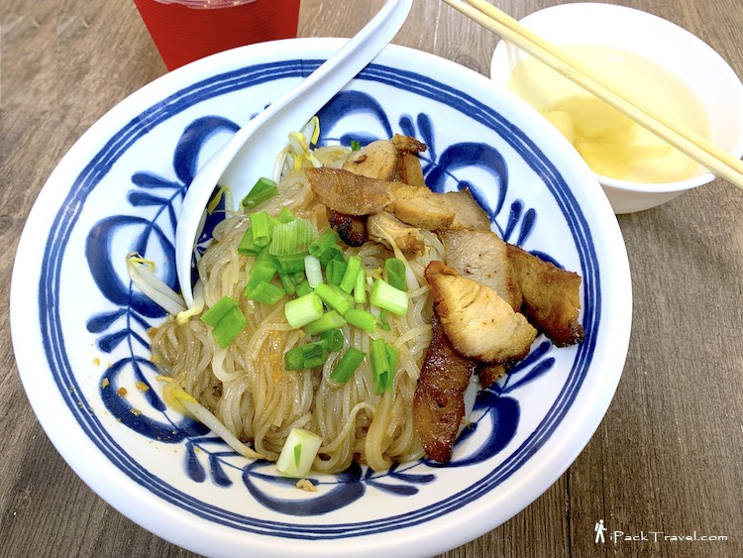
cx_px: 372
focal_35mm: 26
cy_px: 279
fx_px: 558
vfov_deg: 53.1
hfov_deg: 67.3
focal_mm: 4.25
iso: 64
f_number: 1.8
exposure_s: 1/50
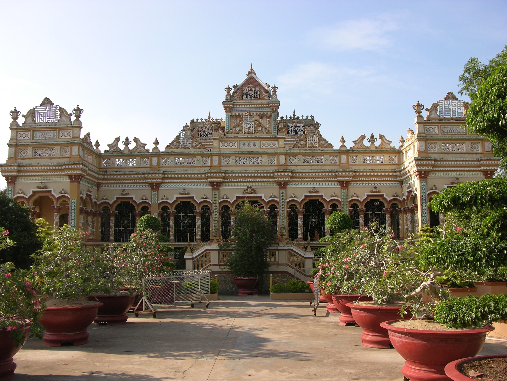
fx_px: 513
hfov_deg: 52.6
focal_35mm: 35
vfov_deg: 40.7
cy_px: 190
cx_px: 254
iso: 50
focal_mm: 8.9
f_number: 5.6
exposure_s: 1/163
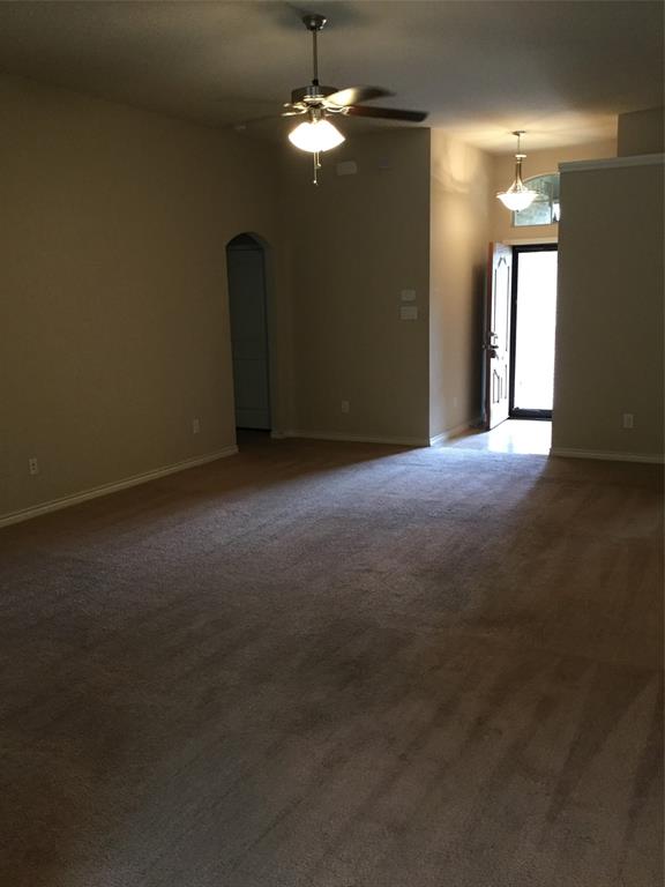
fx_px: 794
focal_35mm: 31
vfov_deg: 58.4
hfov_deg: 45.4
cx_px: 332
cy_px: 444
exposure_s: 1/30
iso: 125
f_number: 2.4
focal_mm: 3.3
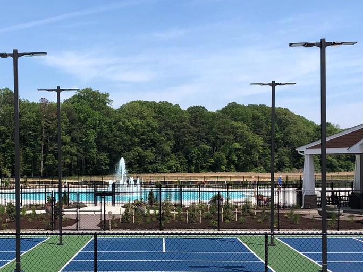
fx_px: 619
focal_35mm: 59
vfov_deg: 24.7
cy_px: 187
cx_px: 105
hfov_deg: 32.2
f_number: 1.8
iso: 20
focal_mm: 3.99
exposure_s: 1/2288
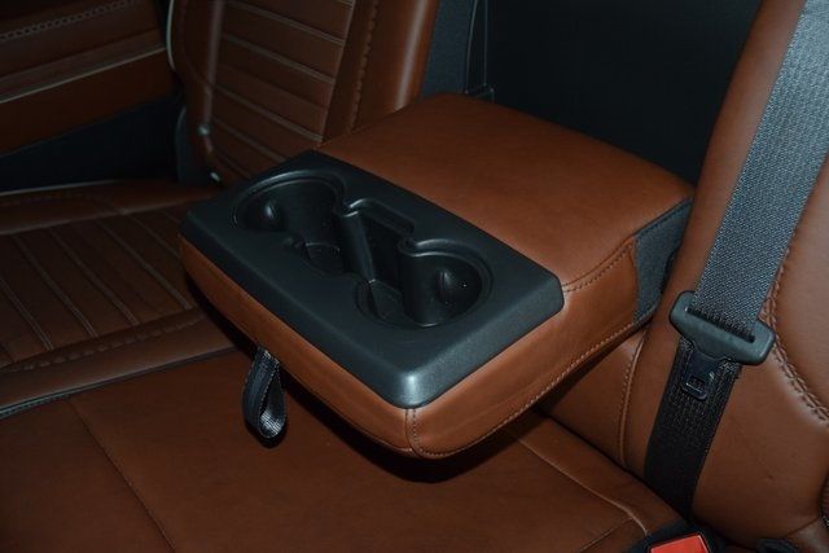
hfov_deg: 53.1
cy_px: 276
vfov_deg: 36.9
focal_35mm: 36
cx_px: 414
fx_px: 829
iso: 1600
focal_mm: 24
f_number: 3.8
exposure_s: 1/125
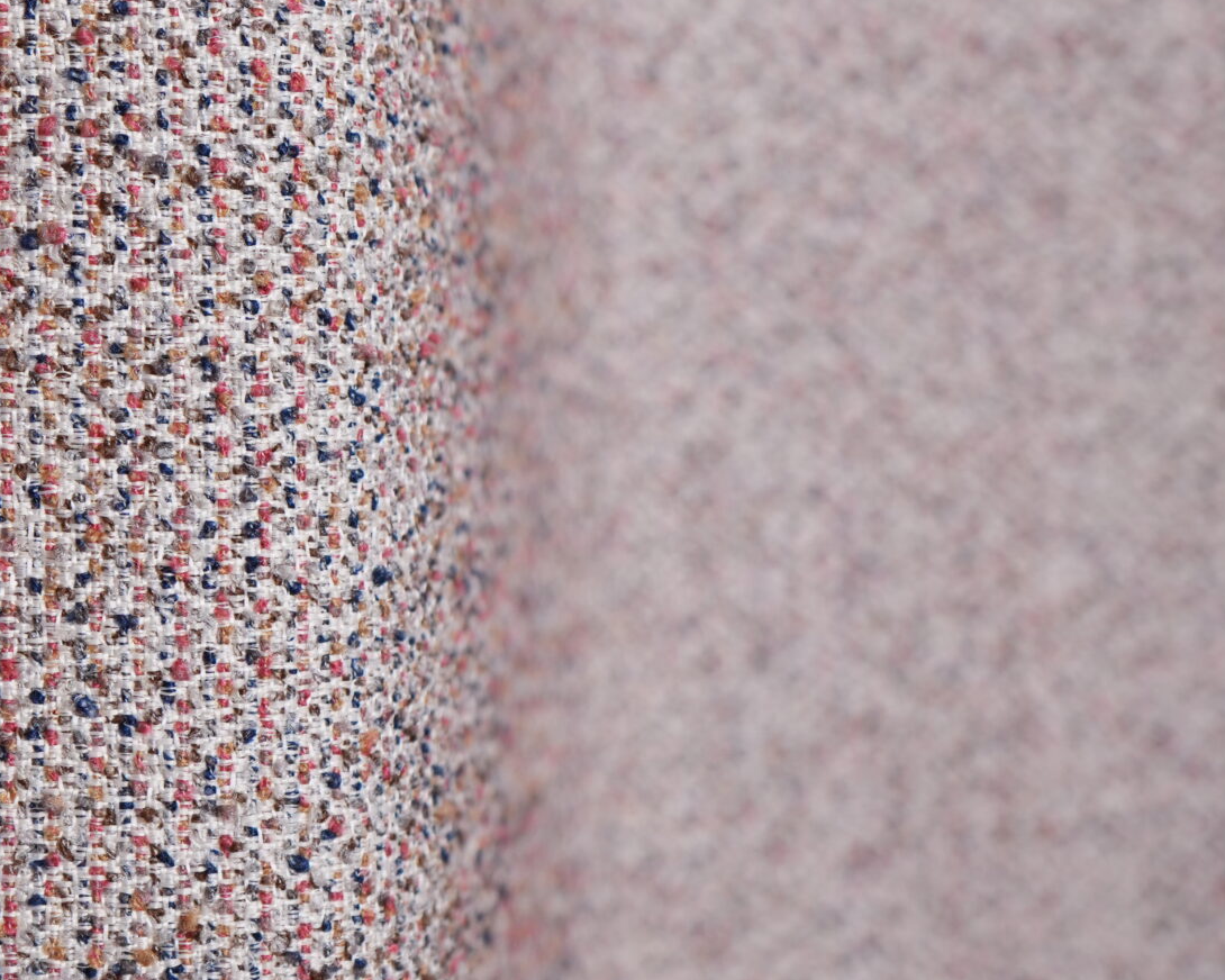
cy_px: 269
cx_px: 197
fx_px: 3916
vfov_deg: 14.2
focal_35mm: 108
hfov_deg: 17.6
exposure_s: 1/100
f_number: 4.5
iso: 400
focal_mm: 49
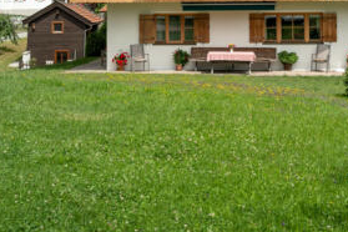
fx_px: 802
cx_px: 228
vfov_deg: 15.9
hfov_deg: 24.4
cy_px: -31
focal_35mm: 83
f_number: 4
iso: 200
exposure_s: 1/1250
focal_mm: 35
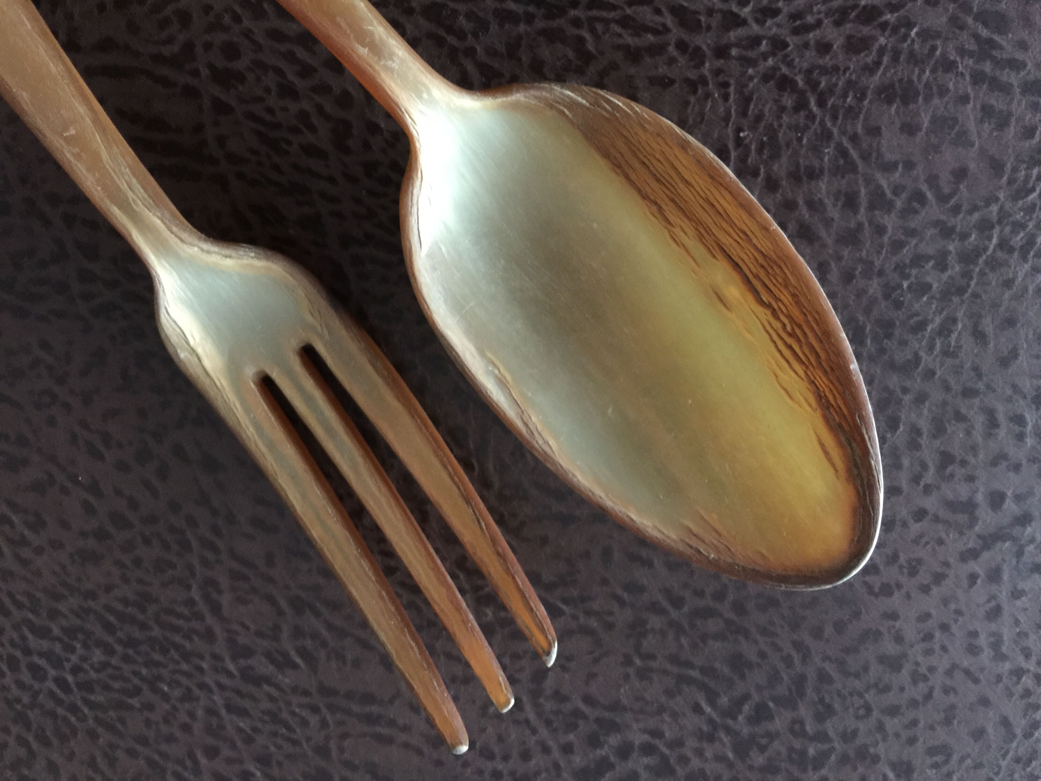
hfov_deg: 61.7
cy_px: 390
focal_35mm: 29
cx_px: 520
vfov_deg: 48.2
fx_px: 872
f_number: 2.2
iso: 100
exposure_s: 1/4
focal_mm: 4.15
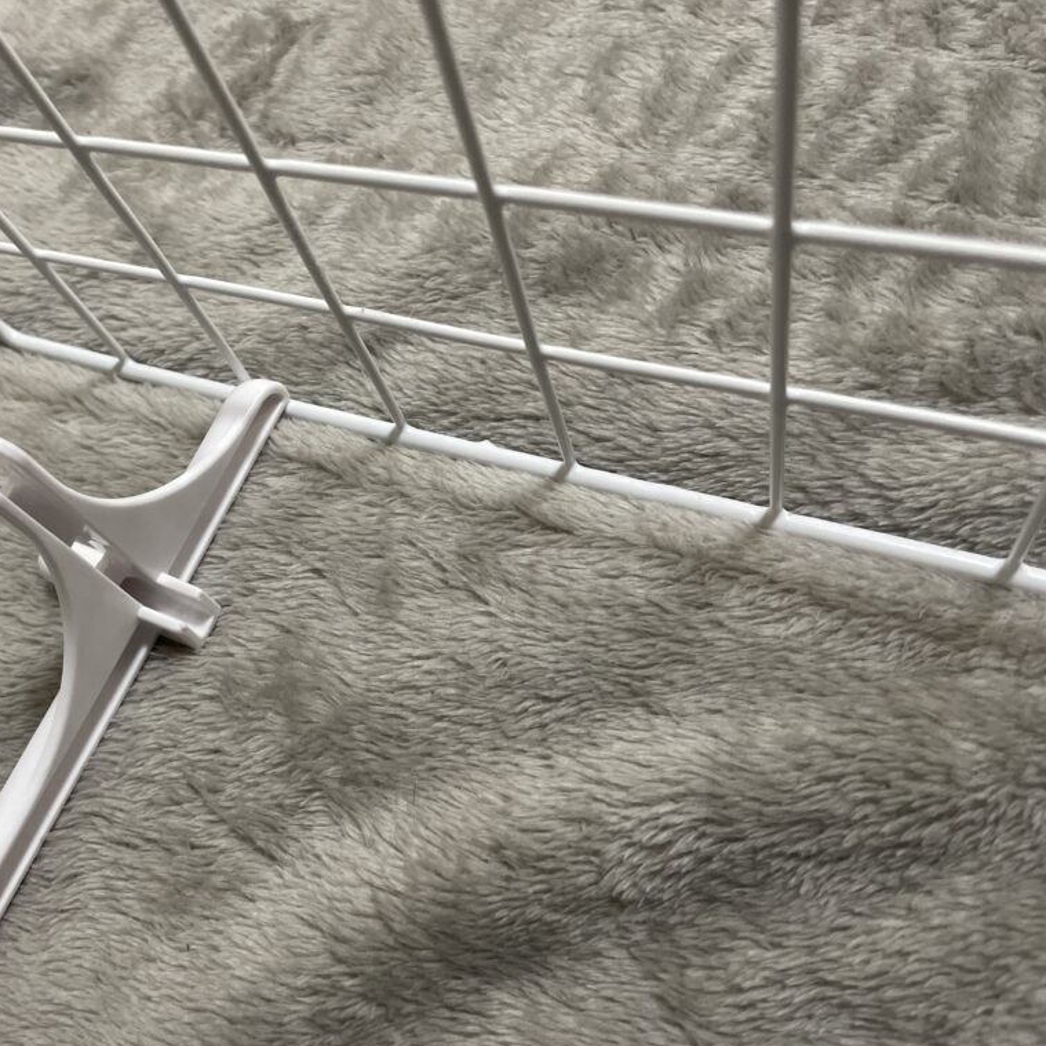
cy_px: 525
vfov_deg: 52.5
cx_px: 343
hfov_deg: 51.5
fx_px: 1060
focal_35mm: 31
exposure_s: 1/60
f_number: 1.6
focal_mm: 4.2
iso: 250
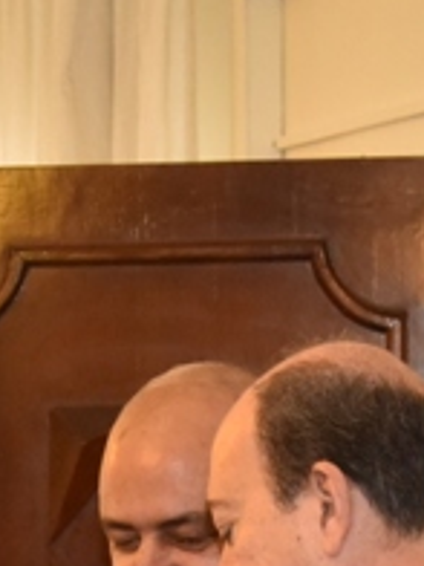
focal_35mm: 191
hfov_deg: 7.8
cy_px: 746
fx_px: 3119
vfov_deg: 10.1
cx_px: 40
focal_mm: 38
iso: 3200
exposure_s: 1/250
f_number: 8
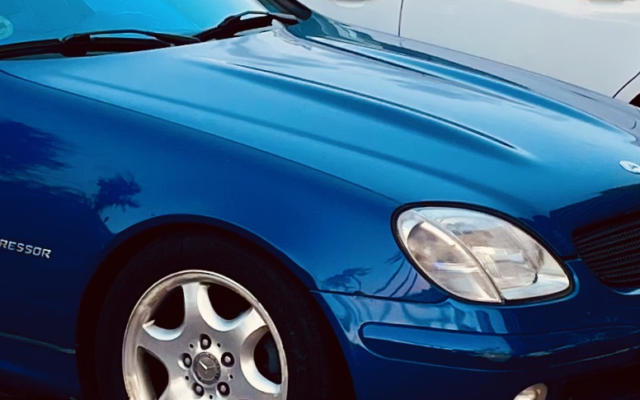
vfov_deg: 18.9
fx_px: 1186
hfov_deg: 29.0
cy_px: 74
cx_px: 68
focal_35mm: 68
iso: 40
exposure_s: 1/121
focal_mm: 4.2
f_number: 1.6
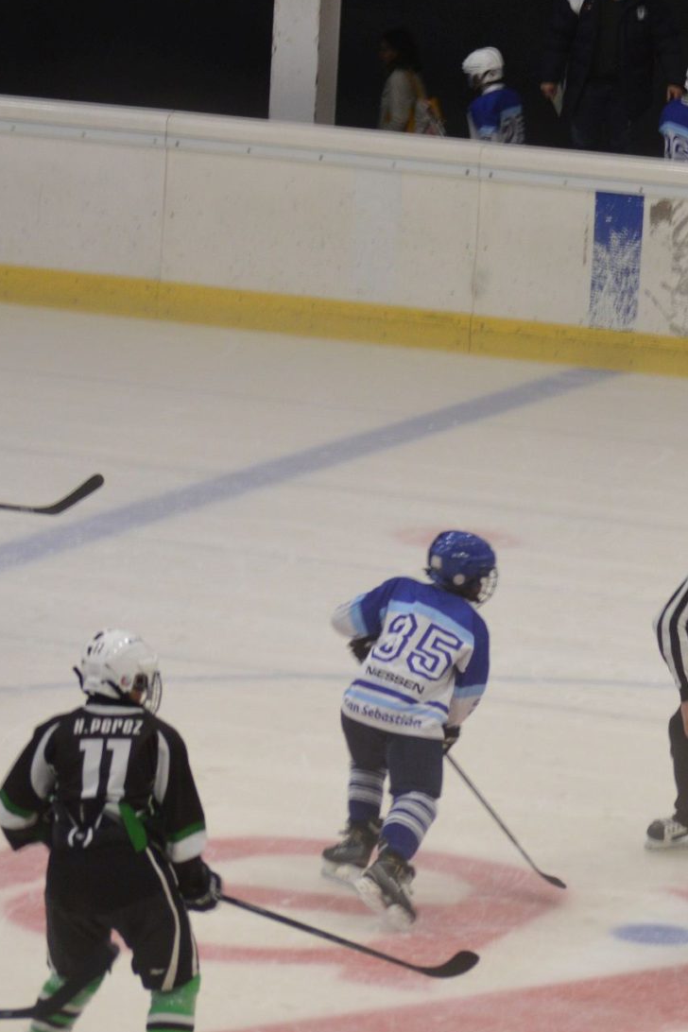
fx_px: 5537
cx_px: 734
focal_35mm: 193
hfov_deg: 7.1
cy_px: 792
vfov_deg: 10.6
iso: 400
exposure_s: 1/80
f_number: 4.2
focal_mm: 55
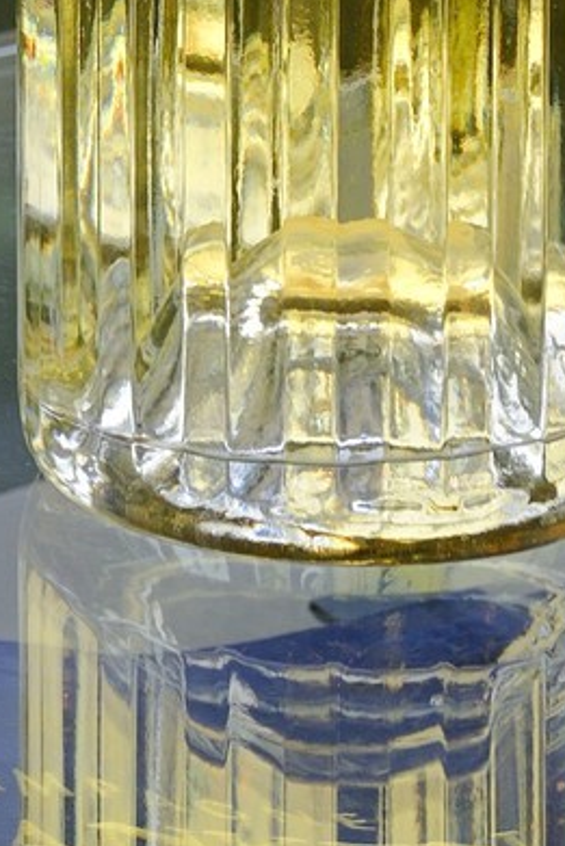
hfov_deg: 6.1
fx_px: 5292
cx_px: -89
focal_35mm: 225
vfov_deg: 8.7
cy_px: -736
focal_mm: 55
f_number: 6.3
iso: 400
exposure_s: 1/80
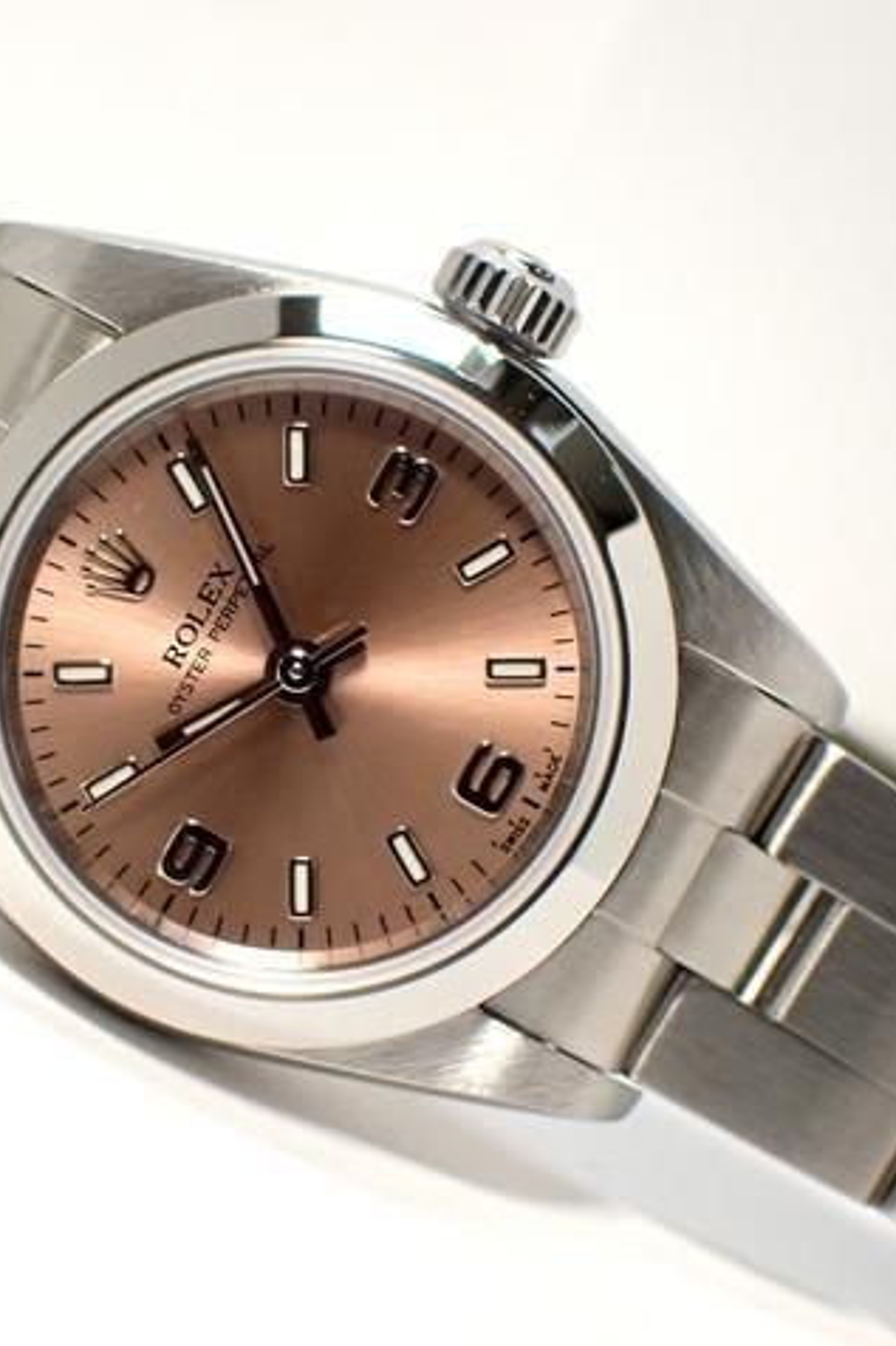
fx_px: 4595
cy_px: 676
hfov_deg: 11.1
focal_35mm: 123
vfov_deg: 16.7
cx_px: 280
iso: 400
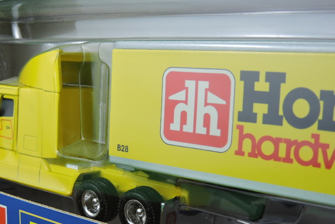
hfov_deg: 33.3
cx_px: 133
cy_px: 143
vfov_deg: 22.6
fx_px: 558
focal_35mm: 60
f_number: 4
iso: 100
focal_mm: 8.1
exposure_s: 1/30
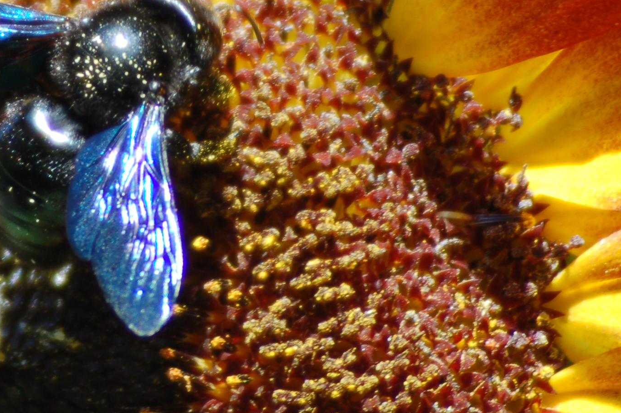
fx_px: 16544
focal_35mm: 960
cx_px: 108
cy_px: 113
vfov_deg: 1.4
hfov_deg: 2.2
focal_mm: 290
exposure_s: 1/125
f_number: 8
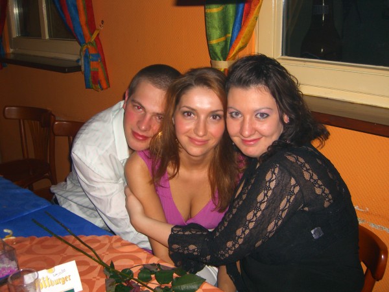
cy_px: 146
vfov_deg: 37.7
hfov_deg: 49.0
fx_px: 427
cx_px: 194
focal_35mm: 38
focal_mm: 7.9
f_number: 2.8
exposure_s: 1/60
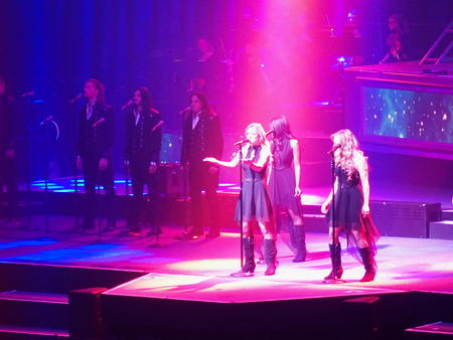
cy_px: 170
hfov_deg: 7.3
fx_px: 3535
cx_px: 226
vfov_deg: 5.5
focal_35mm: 270
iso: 800
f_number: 2.8
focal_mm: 56.7
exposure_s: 1/60
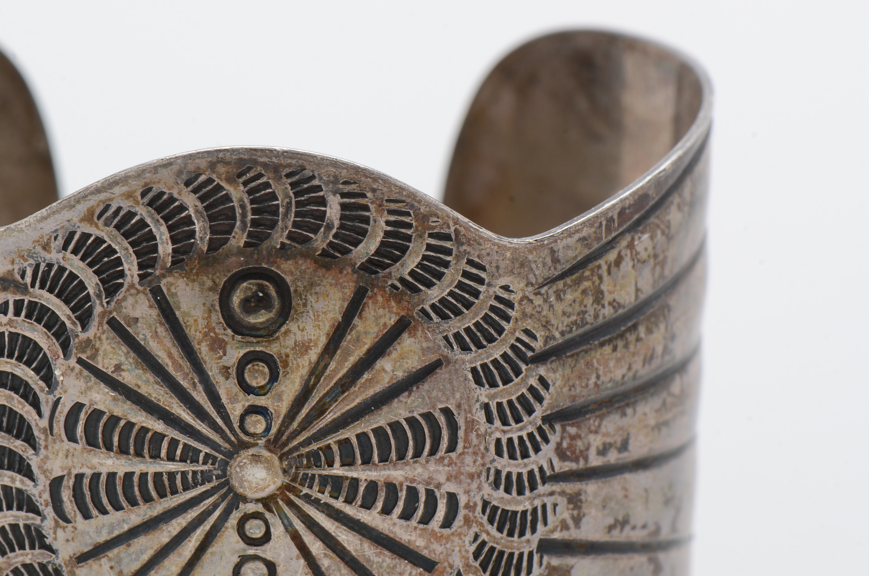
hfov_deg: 16.1
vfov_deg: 10.7
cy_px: 288
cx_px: 434
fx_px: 3071
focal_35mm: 128
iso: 200
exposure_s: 1/125
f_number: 16
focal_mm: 85
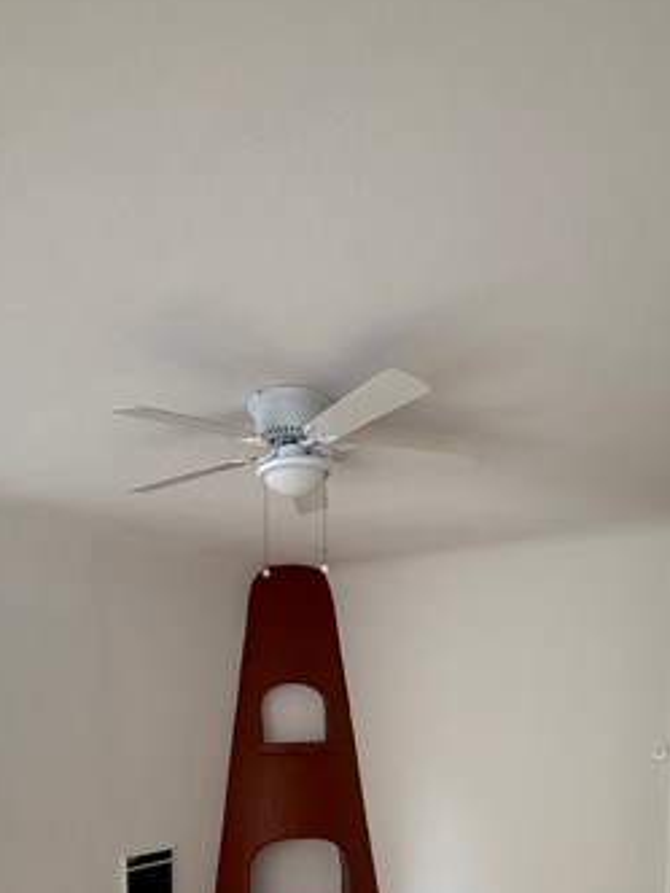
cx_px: 328
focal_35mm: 27
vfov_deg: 58.5
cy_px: 756
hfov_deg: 51.4
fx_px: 697
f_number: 2.2
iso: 250
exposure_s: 1/120
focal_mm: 2.22
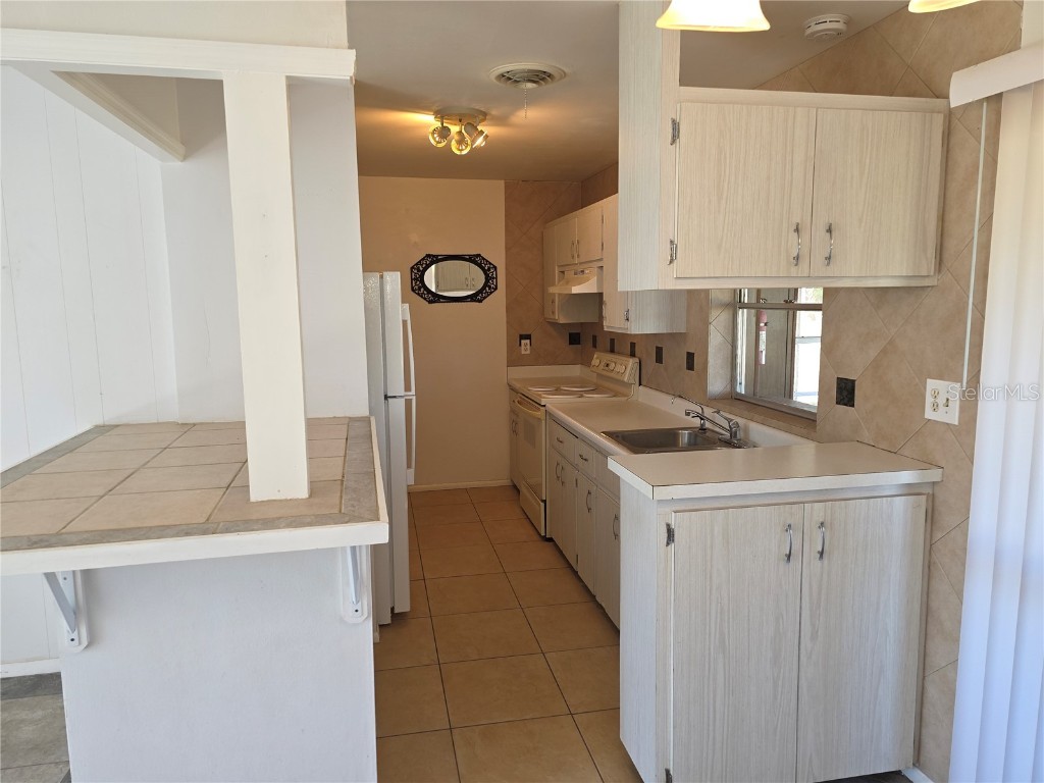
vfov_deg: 58.9
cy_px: 392
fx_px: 694
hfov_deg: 73.9
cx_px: 522
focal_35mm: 23
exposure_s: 1/60
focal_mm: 6.3
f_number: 1.7
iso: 64
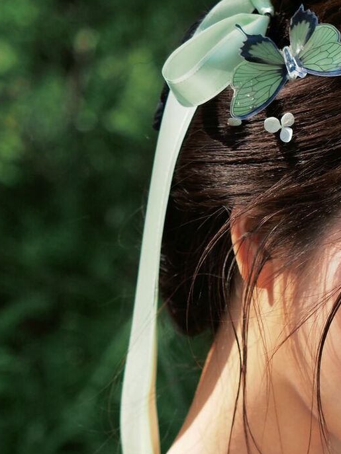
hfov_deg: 9.0
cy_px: 453
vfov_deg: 12.0
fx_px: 2142
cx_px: 340
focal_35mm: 163
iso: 500
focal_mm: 40
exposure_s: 1/1600
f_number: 2.8
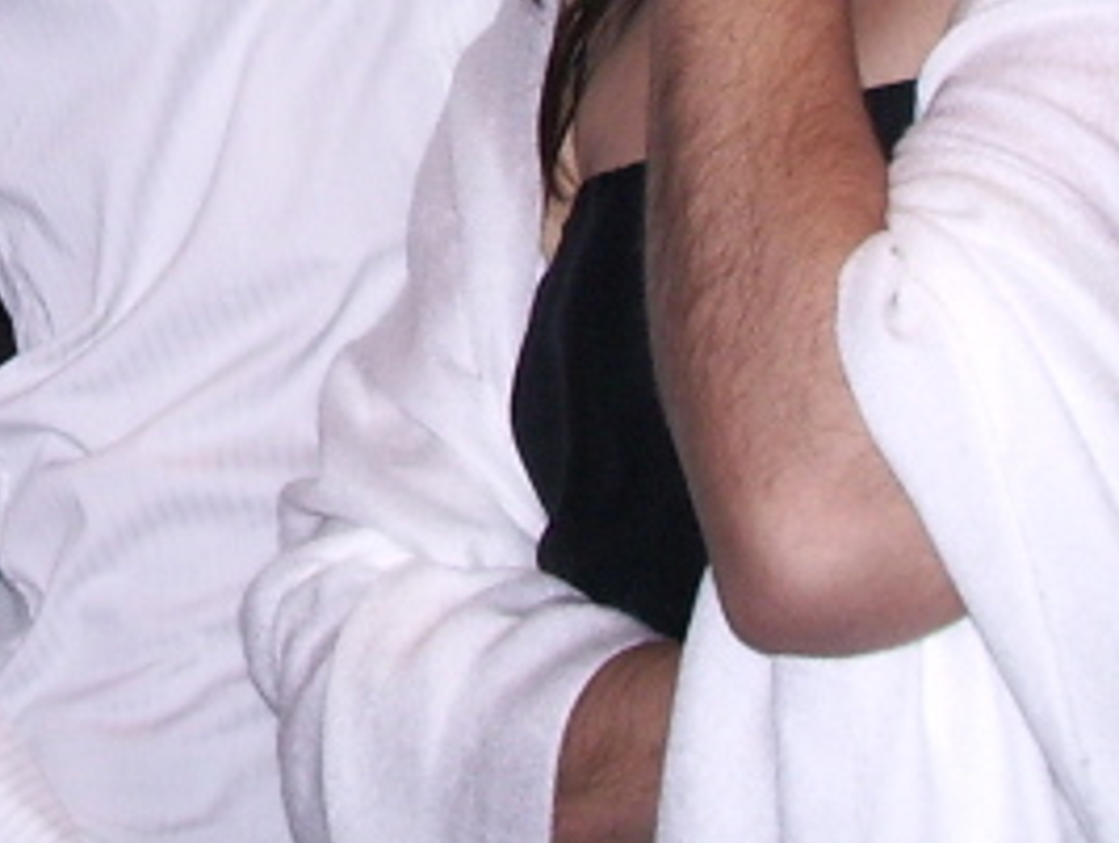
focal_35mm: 134
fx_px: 4338
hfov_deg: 14.2
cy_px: -503
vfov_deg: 10.6
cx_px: -289
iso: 100
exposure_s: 1/40
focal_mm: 5.8
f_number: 2.6
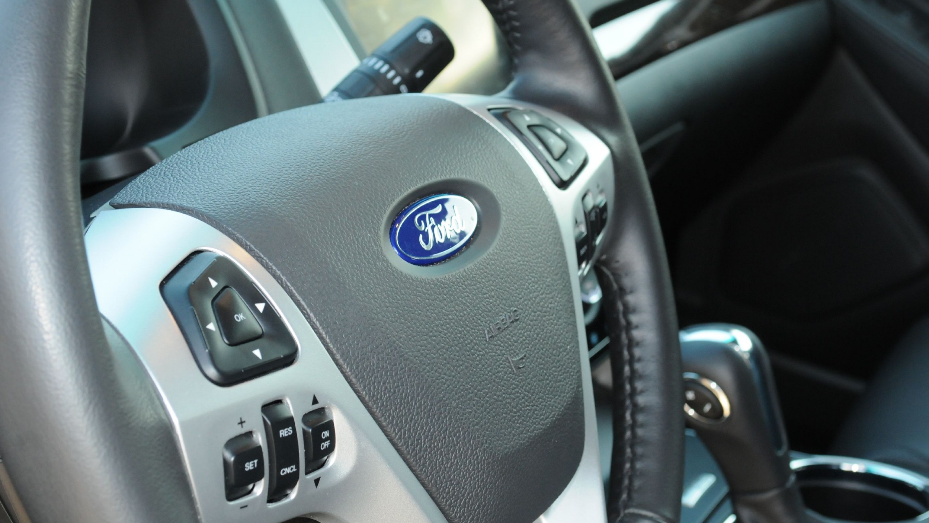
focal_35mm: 66
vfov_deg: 18.3
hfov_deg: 31.9
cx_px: 464
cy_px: 234
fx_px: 1626
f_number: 8
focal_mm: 42
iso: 1000
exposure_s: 1/60
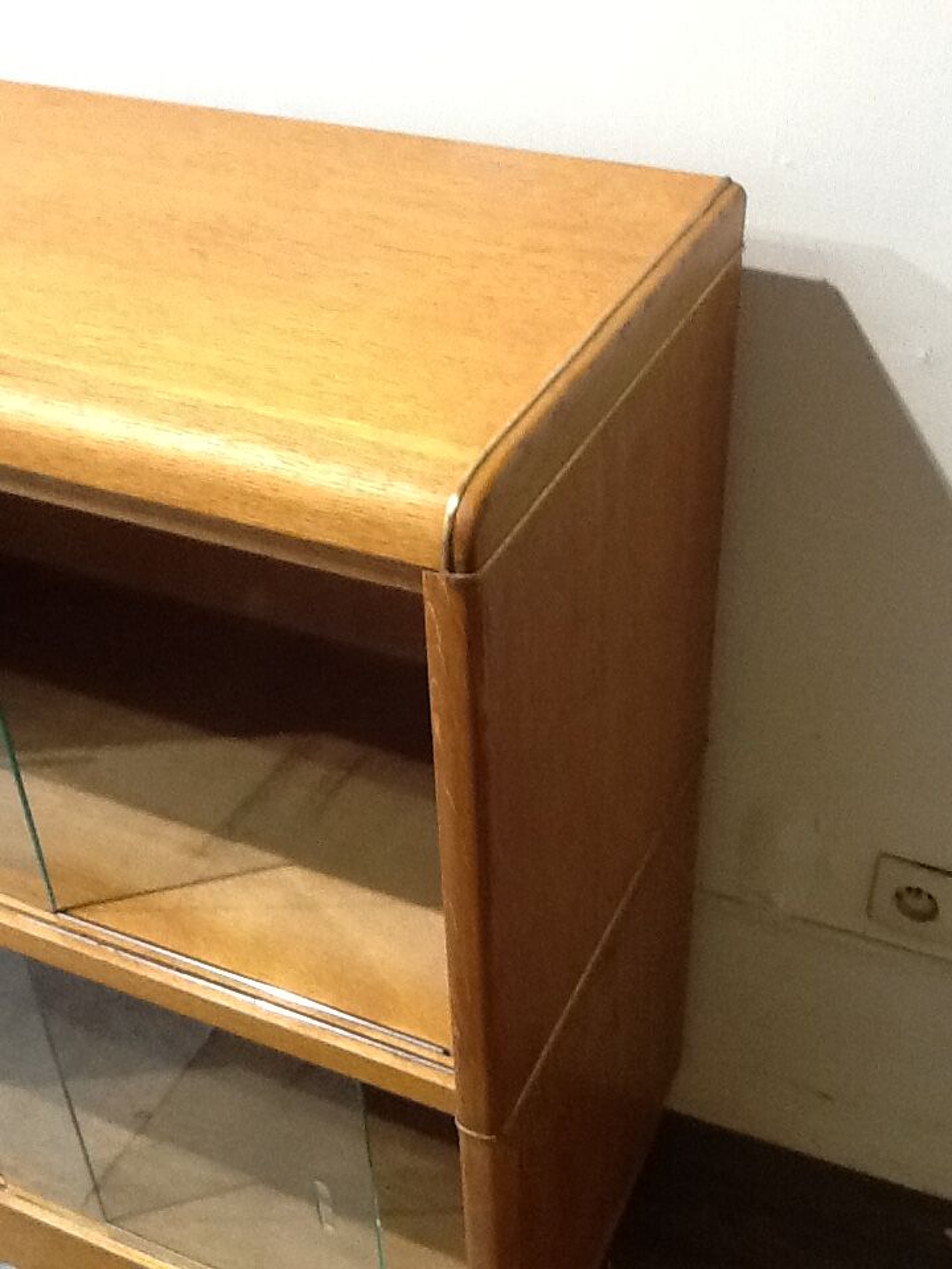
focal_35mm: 44
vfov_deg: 42.9
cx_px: 476
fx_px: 1613
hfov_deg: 32.9
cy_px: 634
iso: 200
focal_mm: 2.03
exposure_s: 1/33
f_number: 2.4
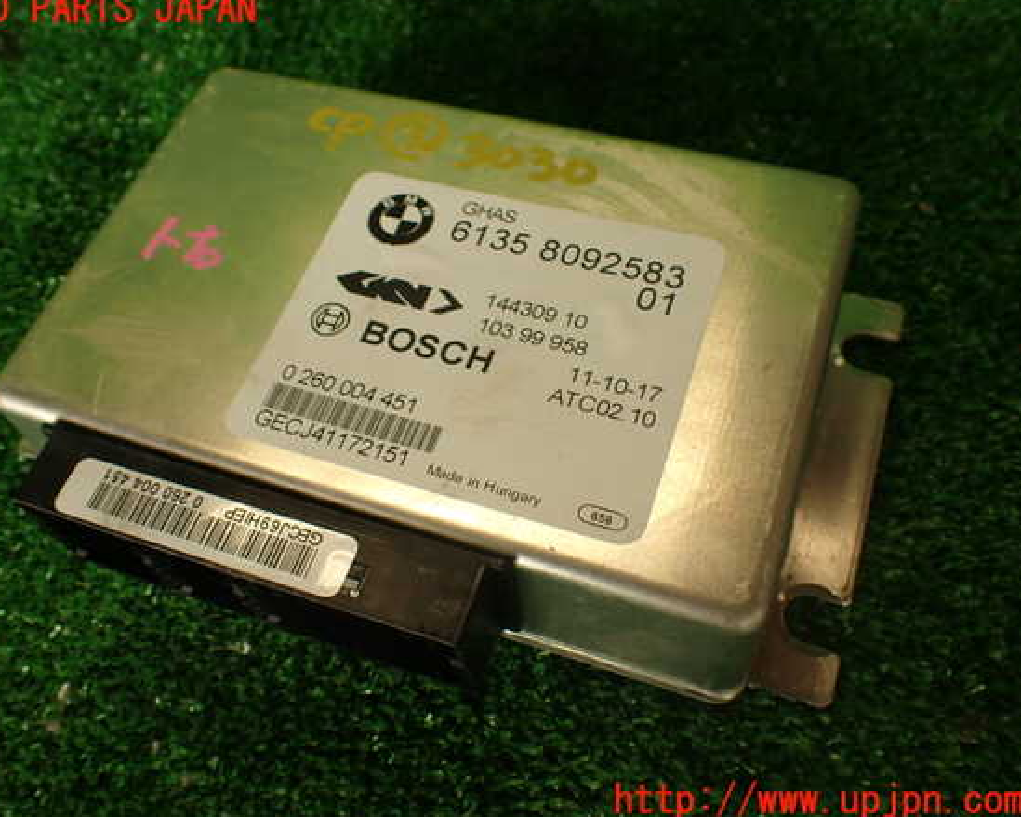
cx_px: 476
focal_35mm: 32
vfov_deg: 45.8
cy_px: 406
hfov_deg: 55.6
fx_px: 967
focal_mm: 5.4
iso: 100
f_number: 3.2
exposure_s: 1/60
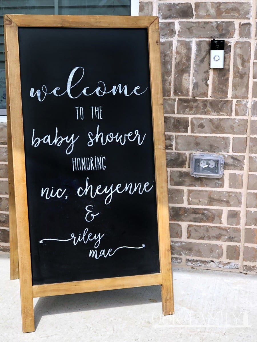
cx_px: 128
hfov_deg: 25.7
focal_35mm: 57
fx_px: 564
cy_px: 171
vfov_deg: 33.8
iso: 20
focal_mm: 6.6
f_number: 2.8
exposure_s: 1/186
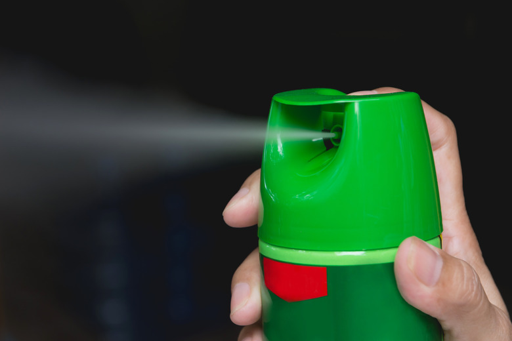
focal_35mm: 105
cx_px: 256
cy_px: 170
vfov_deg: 13.0
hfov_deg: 19.5
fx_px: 1493
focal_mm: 70
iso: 400
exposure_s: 1/45
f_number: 5.6
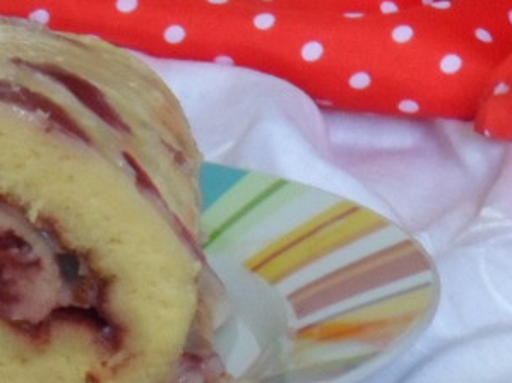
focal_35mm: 243
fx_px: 3593
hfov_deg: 8.1
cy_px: 629
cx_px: -86
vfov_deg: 6.0
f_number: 5.8
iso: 640
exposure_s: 1/20
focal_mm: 13.2
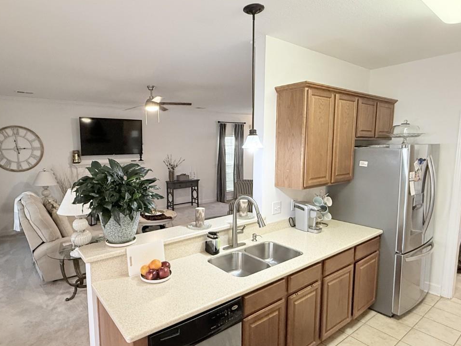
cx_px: 201
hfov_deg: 78.6
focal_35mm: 21
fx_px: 280
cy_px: 180
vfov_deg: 63.4
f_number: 2.2
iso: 320
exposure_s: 1/120
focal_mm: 2.22
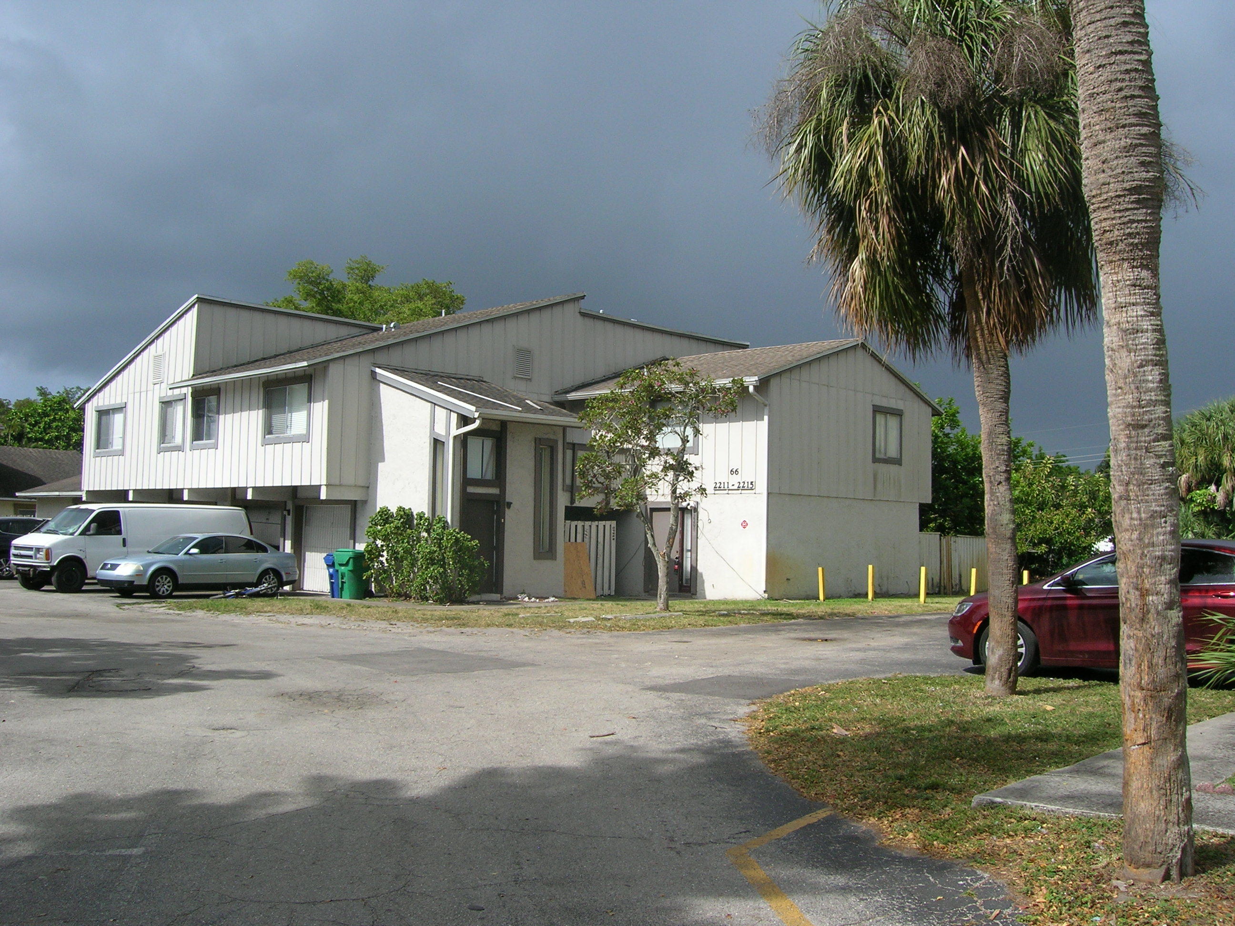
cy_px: 463
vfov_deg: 41.8
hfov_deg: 54.0
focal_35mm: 34
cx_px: 618
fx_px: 1213
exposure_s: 1/368
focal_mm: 5.7
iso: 50
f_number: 4.9
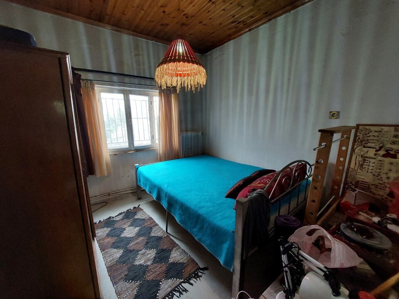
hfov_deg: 106.2
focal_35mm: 13
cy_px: 150
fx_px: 150
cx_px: 200
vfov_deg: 89.9
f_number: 2.2
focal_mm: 1.74
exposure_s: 1/50
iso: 400
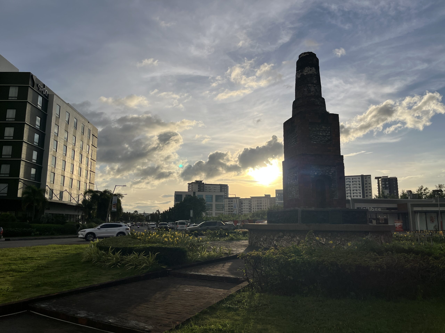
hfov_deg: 67.3
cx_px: 222
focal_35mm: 26
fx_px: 334
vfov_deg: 53.1
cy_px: 166
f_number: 1.6
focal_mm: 5.1
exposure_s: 1/9901
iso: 50
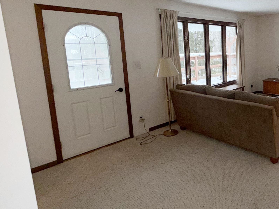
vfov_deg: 50.7
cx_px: 244
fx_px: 218
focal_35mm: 27
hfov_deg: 57.4
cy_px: 75
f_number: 2.2
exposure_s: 1/71
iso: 80
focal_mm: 2.22
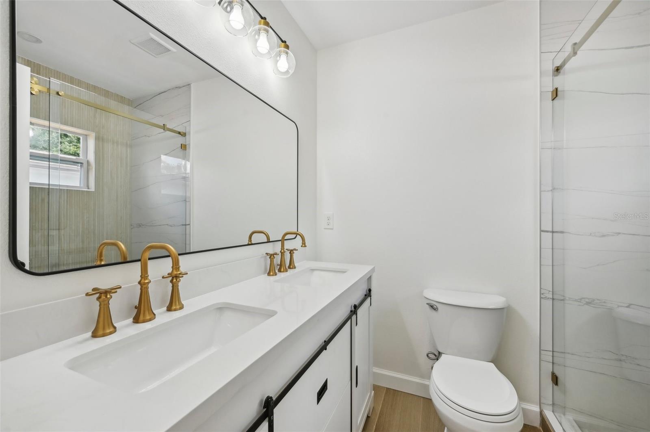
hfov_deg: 104.3
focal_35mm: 14
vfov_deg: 81.1
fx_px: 252
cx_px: 325
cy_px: 216
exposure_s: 1/160
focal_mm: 14
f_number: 8
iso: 400
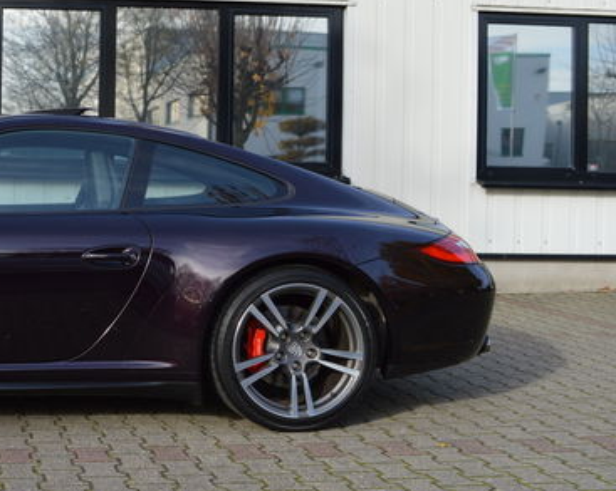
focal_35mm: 53
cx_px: 0
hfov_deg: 32.5
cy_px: 193
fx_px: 965
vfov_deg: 28.5
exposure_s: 1/160
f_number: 6.3
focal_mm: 18
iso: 100
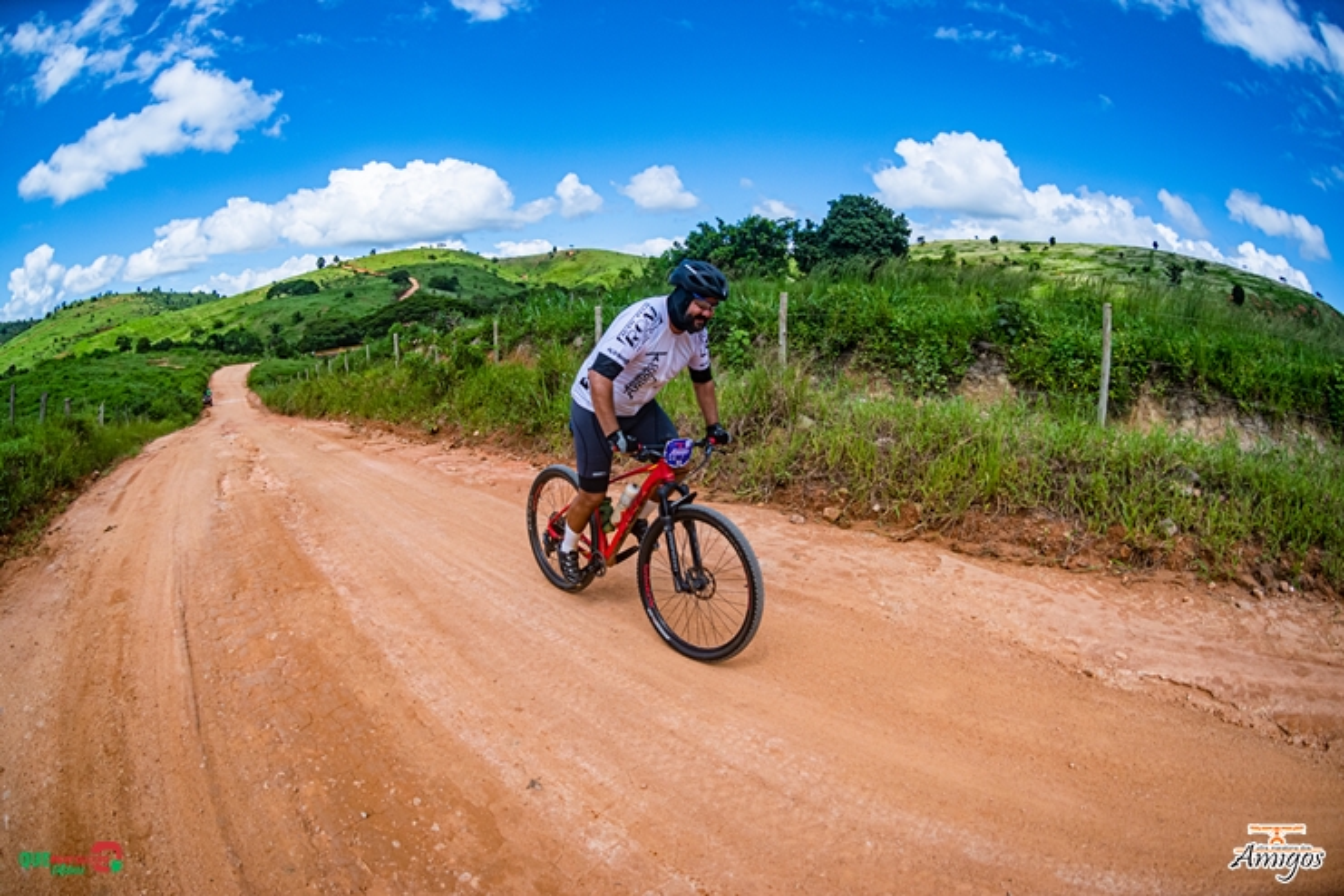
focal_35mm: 16
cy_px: 448
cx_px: 672
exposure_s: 1/4000
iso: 320
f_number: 4
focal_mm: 10.5
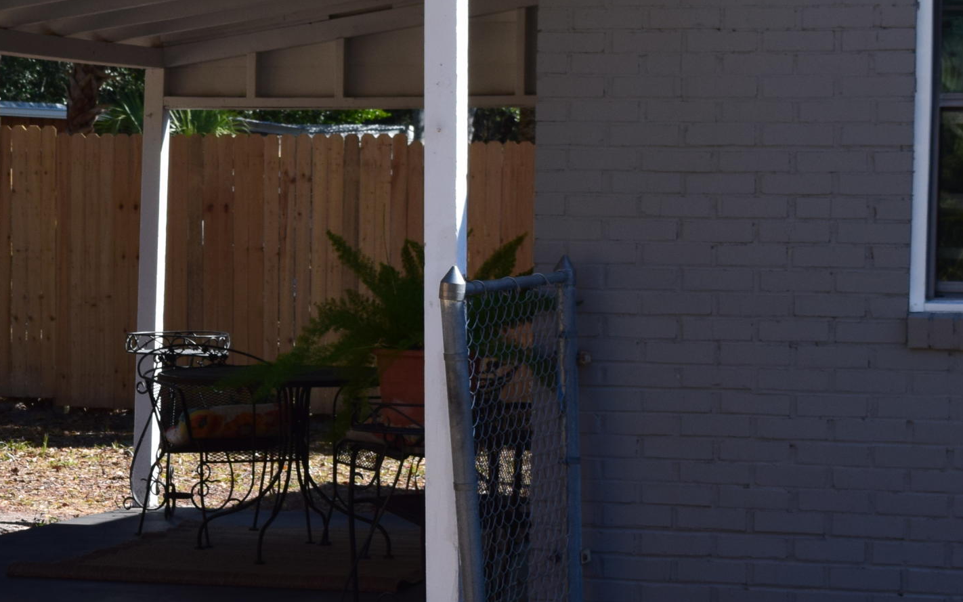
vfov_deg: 10.1
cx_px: 156
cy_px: 458
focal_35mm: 129
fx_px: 3386
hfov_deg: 16.0
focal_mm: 40
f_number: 11
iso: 400
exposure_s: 1/400
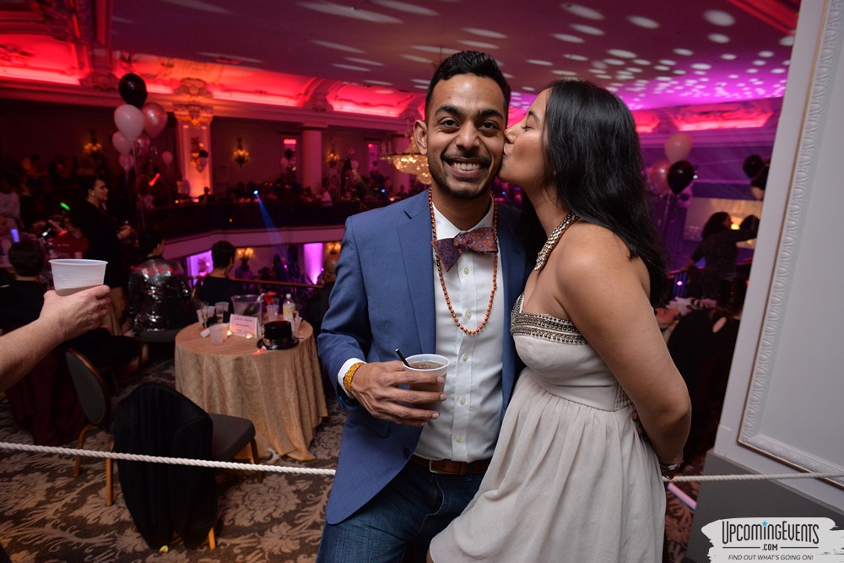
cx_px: 422
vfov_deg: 61.9
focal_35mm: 20
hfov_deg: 84.0
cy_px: 282
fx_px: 469
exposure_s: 1/60
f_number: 4
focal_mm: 20
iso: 2000
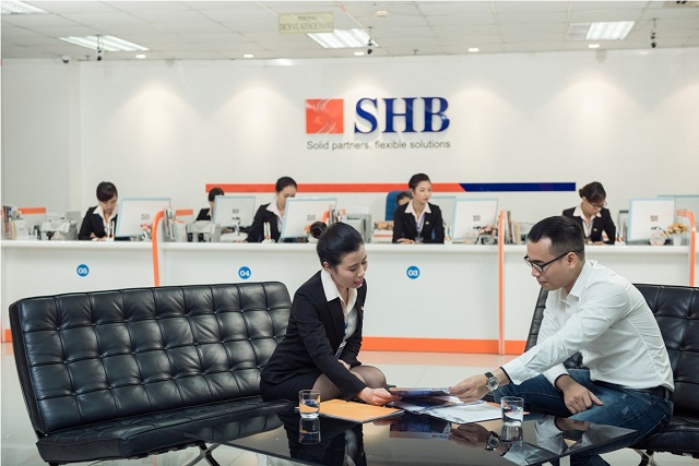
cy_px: 233
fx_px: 1088
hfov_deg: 35.6
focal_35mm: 56
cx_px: 350
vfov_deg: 24.2
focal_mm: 56
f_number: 4
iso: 800
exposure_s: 1/200
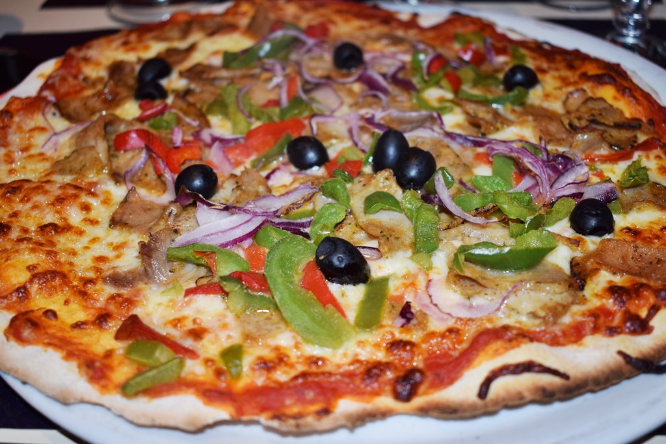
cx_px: 333
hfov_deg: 47.9
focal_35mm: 40
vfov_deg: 33.0
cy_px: 222
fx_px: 749
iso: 220
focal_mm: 27
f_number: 4
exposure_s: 1/60
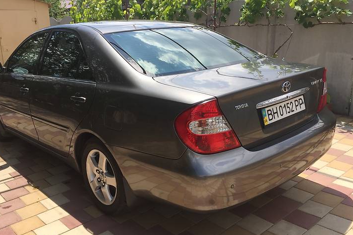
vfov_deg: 38.9
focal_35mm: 34
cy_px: 117
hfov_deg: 55.8
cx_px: 171
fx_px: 333
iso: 32
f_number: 2.2
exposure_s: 1/1464
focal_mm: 4.2
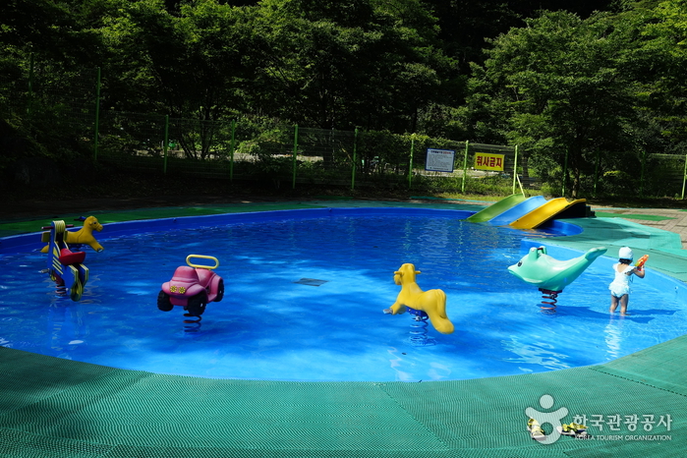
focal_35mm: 35
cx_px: 344
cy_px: 229
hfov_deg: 54.4
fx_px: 668
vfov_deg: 37.9
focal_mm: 35
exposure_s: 1/1000
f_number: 8
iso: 800
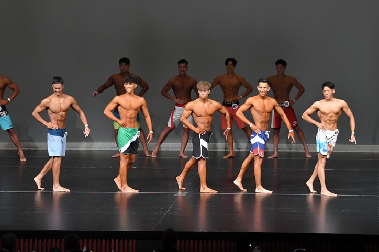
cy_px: 119
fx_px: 1768
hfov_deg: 12.2
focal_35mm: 168
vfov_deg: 8.2
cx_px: 199
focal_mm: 105
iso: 4000
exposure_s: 1/400
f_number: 5.6
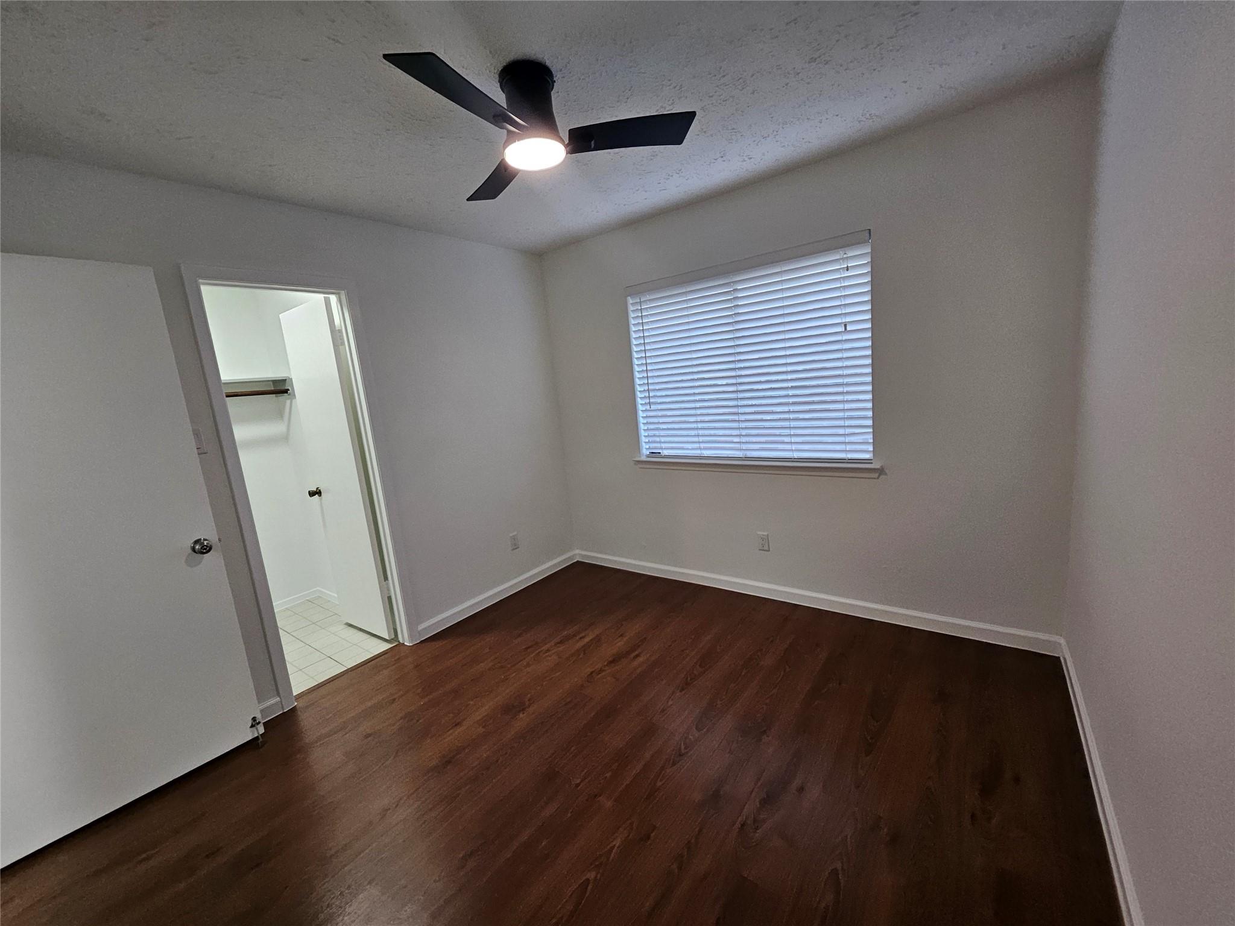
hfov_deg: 106.2
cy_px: 463
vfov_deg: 89.9
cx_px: 618
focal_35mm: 13
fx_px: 464
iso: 200
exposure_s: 1/60
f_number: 2.2
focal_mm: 1.74
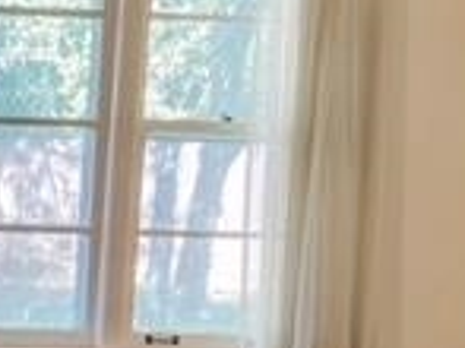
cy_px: 345
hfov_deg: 16.7
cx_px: -98
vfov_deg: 12.9
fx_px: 1517
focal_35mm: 113
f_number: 1.5
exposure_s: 1/120
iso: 64
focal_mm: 5.7
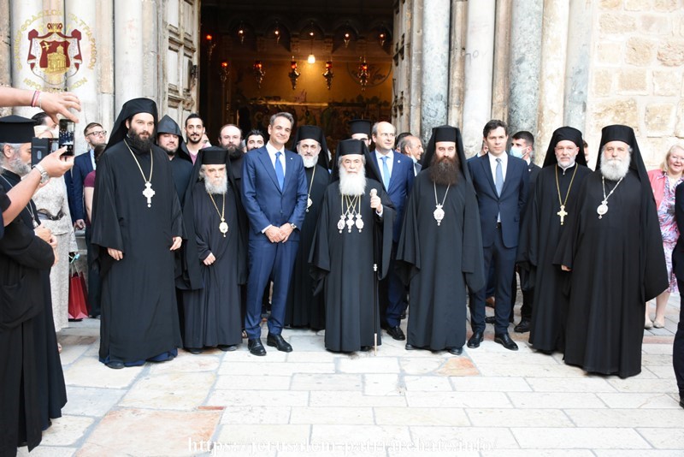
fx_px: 741
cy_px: 228
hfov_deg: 49.5
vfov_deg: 34.2
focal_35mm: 39
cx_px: 342
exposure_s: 1/100
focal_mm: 26
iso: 1250
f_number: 3.8
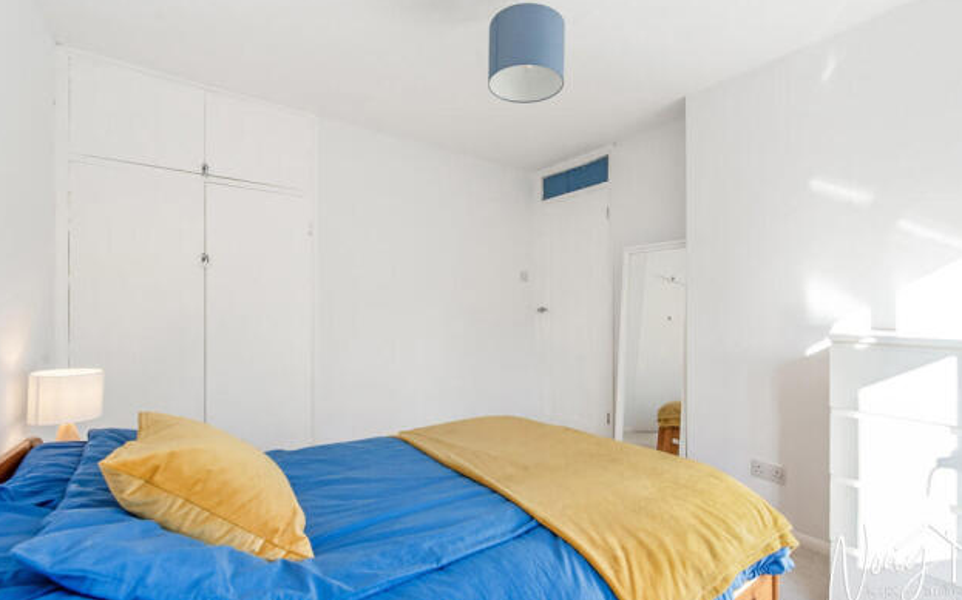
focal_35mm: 15
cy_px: 306
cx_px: 486
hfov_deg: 101.5
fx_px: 393
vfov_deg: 74.7
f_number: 7.1
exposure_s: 1/160
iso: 400
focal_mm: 14
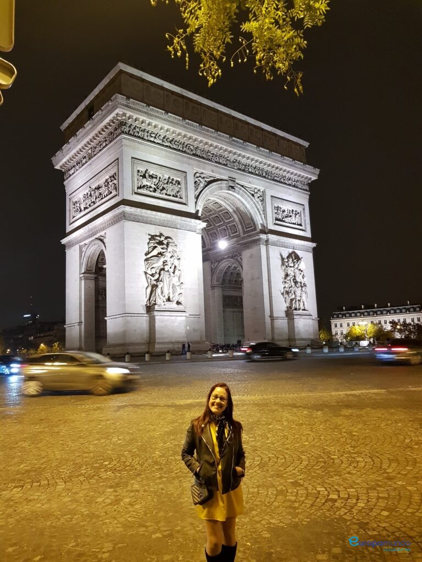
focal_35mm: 26
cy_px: 281
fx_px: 423
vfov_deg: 67.3
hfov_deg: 53.1
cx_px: 211
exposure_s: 1/13
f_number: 1.7
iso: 200
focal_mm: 4.2
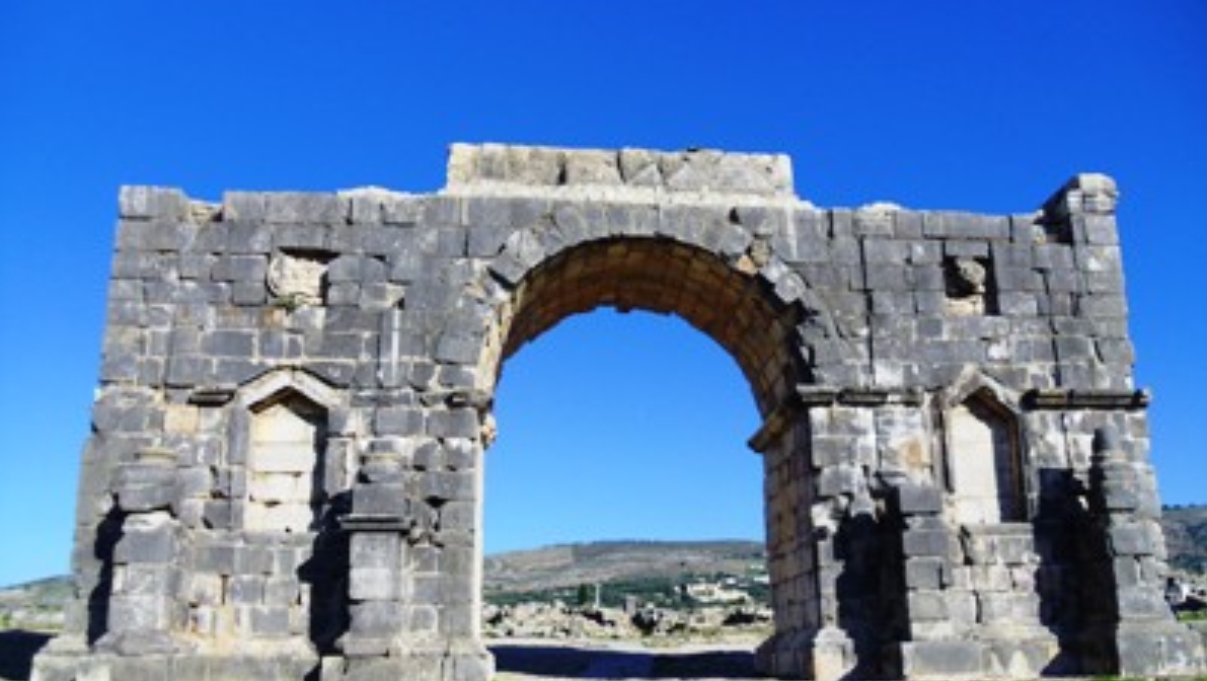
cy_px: 374
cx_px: 605
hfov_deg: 58.0
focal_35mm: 34
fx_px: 1089
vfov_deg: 34.7
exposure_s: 1/165
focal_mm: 5.6
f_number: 9.5
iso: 80
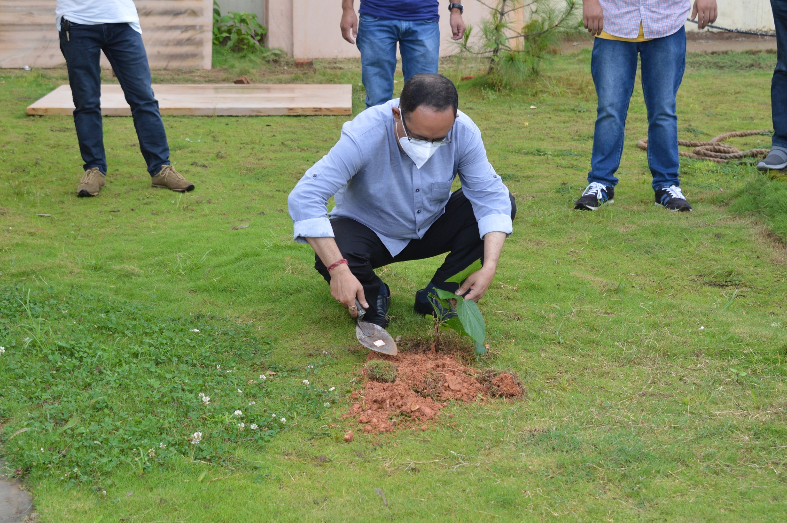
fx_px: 1573
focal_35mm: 72
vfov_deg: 18.9
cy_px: 262
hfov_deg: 28.1
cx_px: 394
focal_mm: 48
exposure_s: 1/125
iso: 250
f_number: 5.6
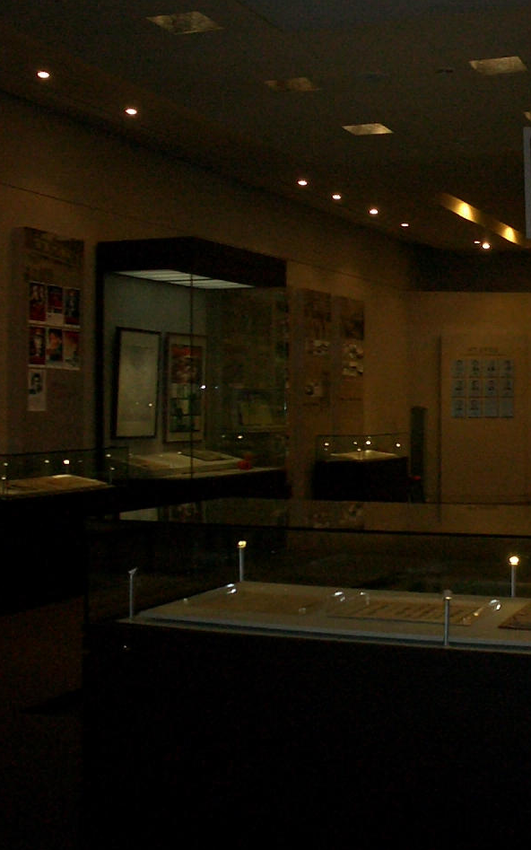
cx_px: 385
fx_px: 1227
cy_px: 430
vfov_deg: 38.2
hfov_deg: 24.2
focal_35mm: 53
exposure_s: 1/40
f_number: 3.5
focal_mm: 5.6
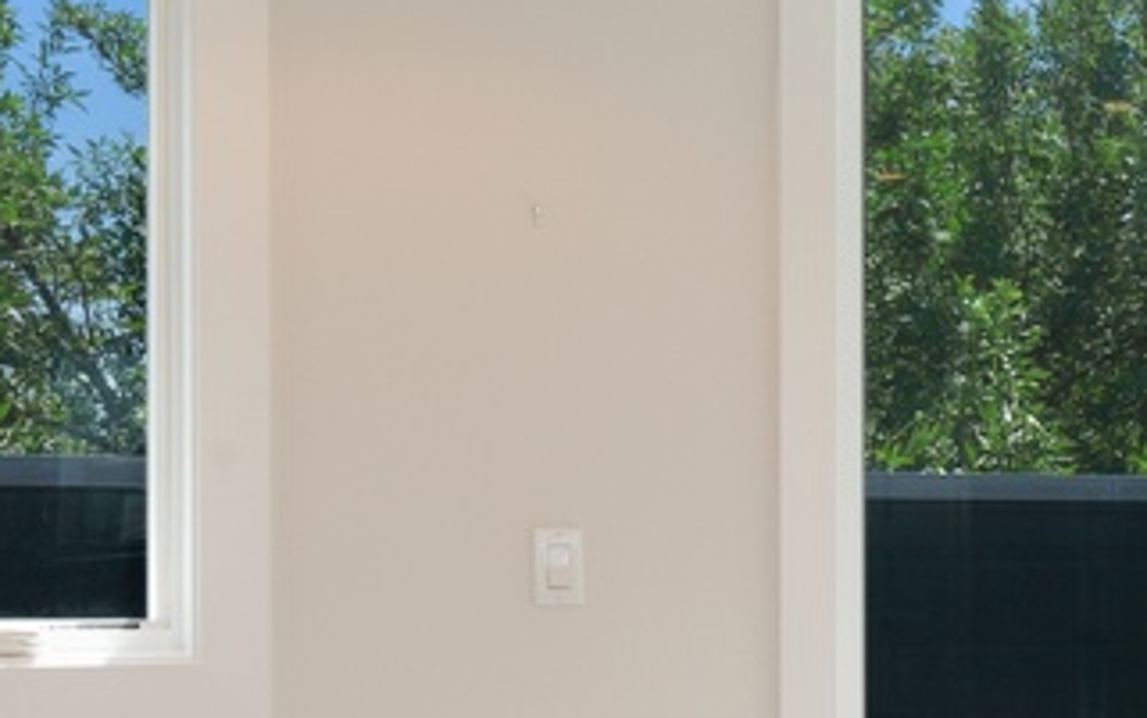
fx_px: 2408
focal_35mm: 77
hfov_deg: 22.7
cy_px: 593
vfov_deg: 16.8
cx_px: 1644
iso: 200
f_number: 8
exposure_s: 1/10
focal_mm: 15
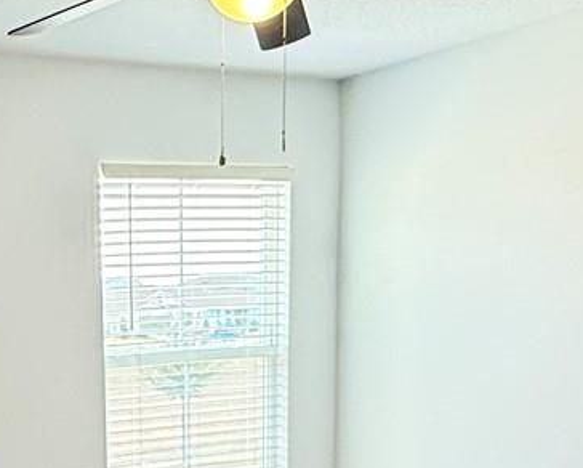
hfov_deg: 30.0
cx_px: 54
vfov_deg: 24.1
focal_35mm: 60
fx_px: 1036
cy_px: 489
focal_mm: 2.22
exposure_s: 1/120
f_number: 2.2
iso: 250
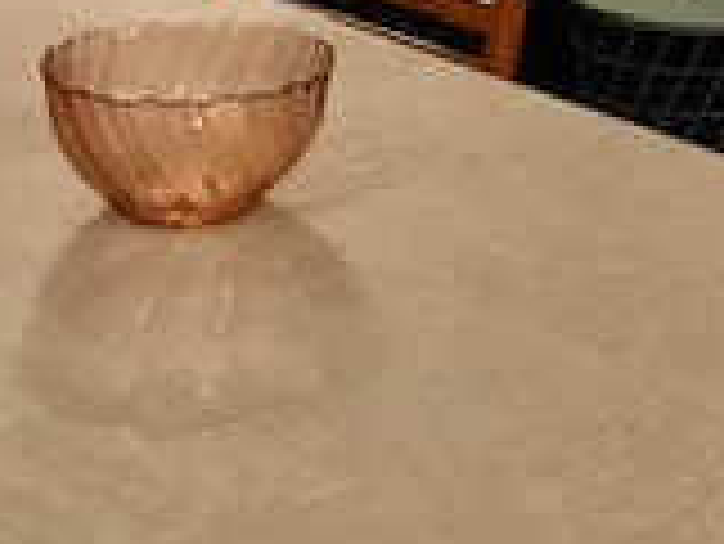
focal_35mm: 111
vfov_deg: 12.0
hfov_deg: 17.5
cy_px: -531
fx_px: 2323
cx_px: 634
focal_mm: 3.99
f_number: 1.8
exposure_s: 1/17
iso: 50
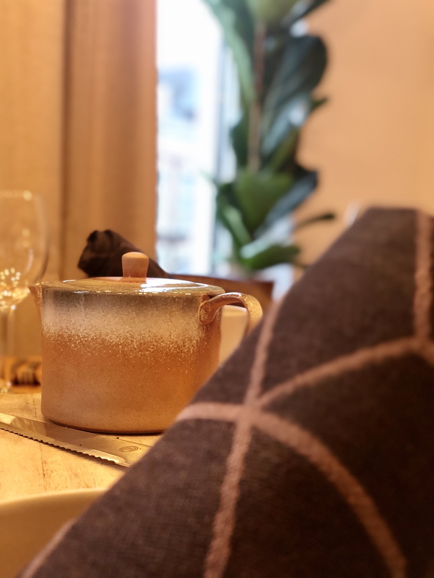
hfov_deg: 28.0
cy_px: 289
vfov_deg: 36.8
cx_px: 217
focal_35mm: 52
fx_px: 869
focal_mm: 6
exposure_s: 1/20
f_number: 2.4
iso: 160
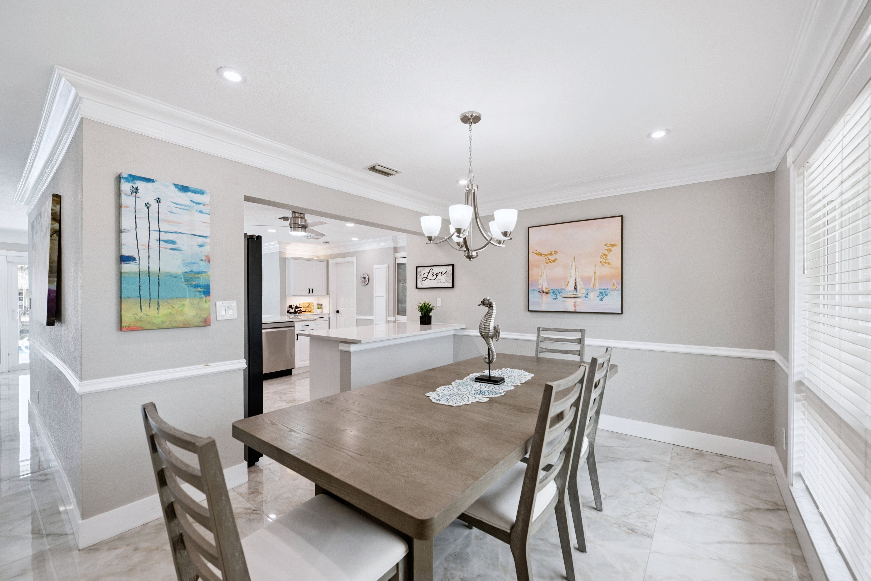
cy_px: 290
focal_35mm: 14
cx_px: 436
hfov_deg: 104.3
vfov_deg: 81.2
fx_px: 339
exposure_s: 1/60
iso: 250
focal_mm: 14
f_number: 7.1
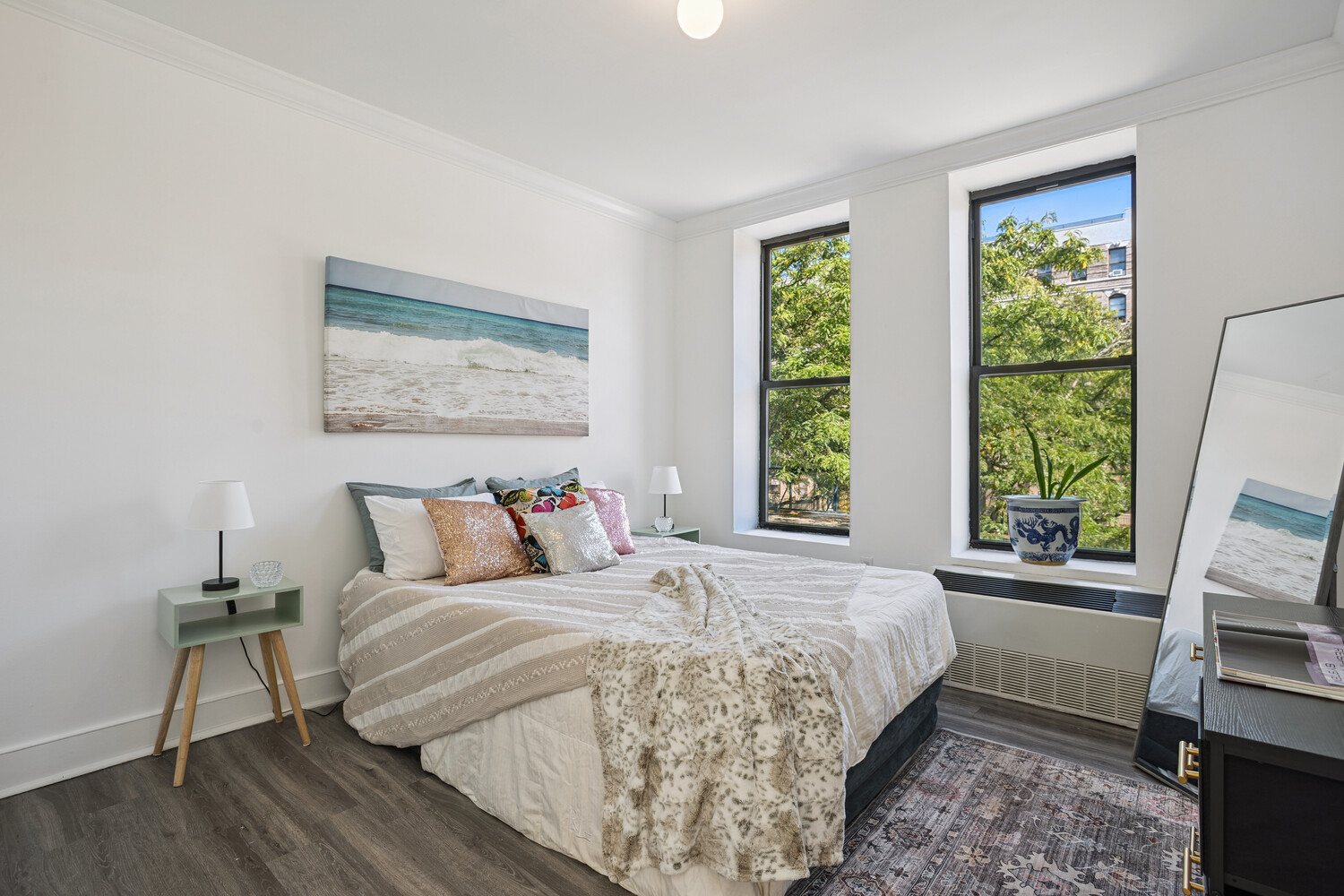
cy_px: 448
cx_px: 672
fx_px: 635
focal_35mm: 17
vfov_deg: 70.4
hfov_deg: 93.3
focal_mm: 17
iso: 100
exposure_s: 1/8
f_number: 8
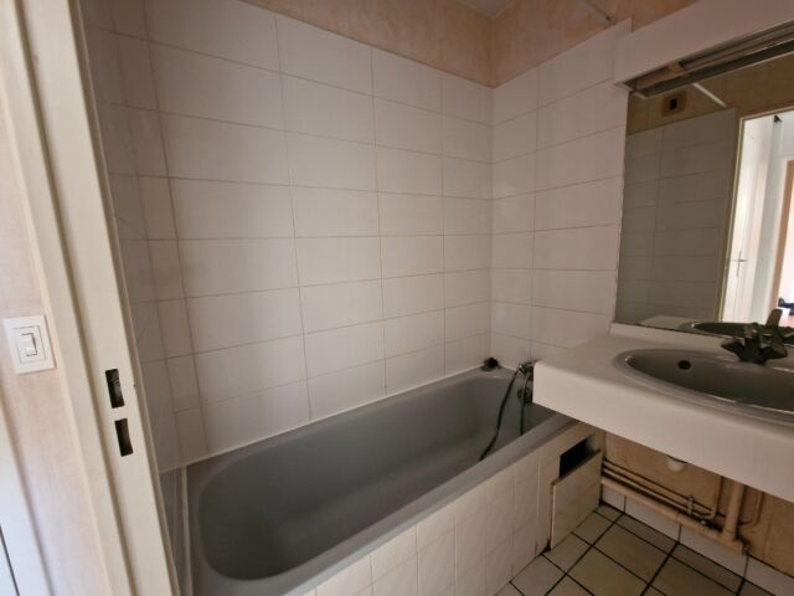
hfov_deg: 106.2
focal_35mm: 13
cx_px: 397
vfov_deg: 89.9
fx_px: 298
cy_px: 298
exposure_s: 1/30
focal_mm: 2.2
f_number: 2.2
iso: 640
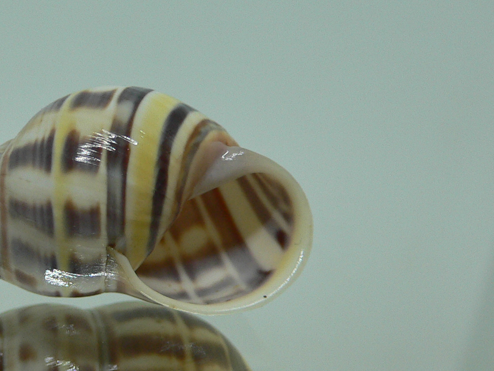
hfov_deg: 29.9
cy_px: 240
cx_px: 93
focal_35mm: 63
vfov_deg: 23.2
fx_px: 899
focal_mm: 4.6
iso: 100
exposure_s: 1/60
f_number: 2.8
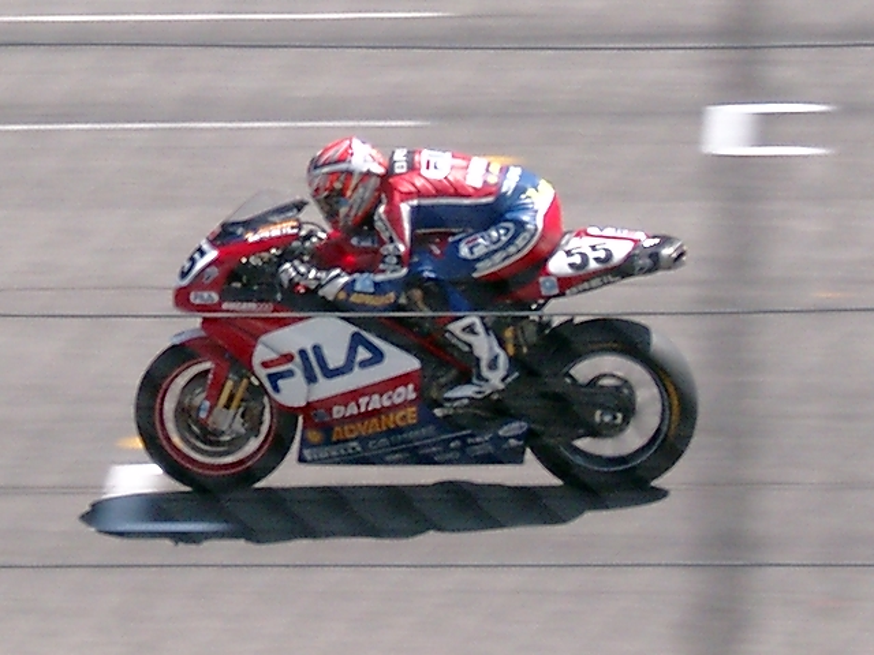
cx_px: 437
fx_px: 2828
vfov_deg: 13.2
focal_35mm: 112
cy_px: 328
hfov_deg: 17.6
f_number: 4.8
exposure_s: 1/640
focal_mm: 22.8
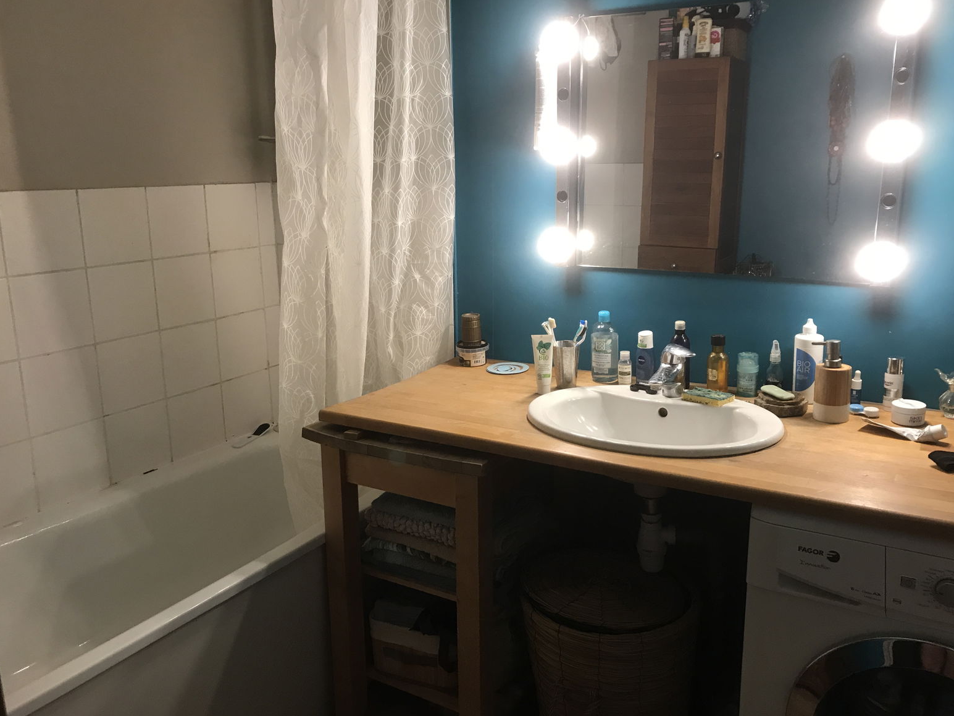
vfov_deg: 48.2
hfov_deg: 61.7
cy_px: 355
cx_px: 480
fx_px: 799
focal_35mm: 29
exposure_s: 1/17
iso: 40
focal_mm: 3.99
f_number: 1.8
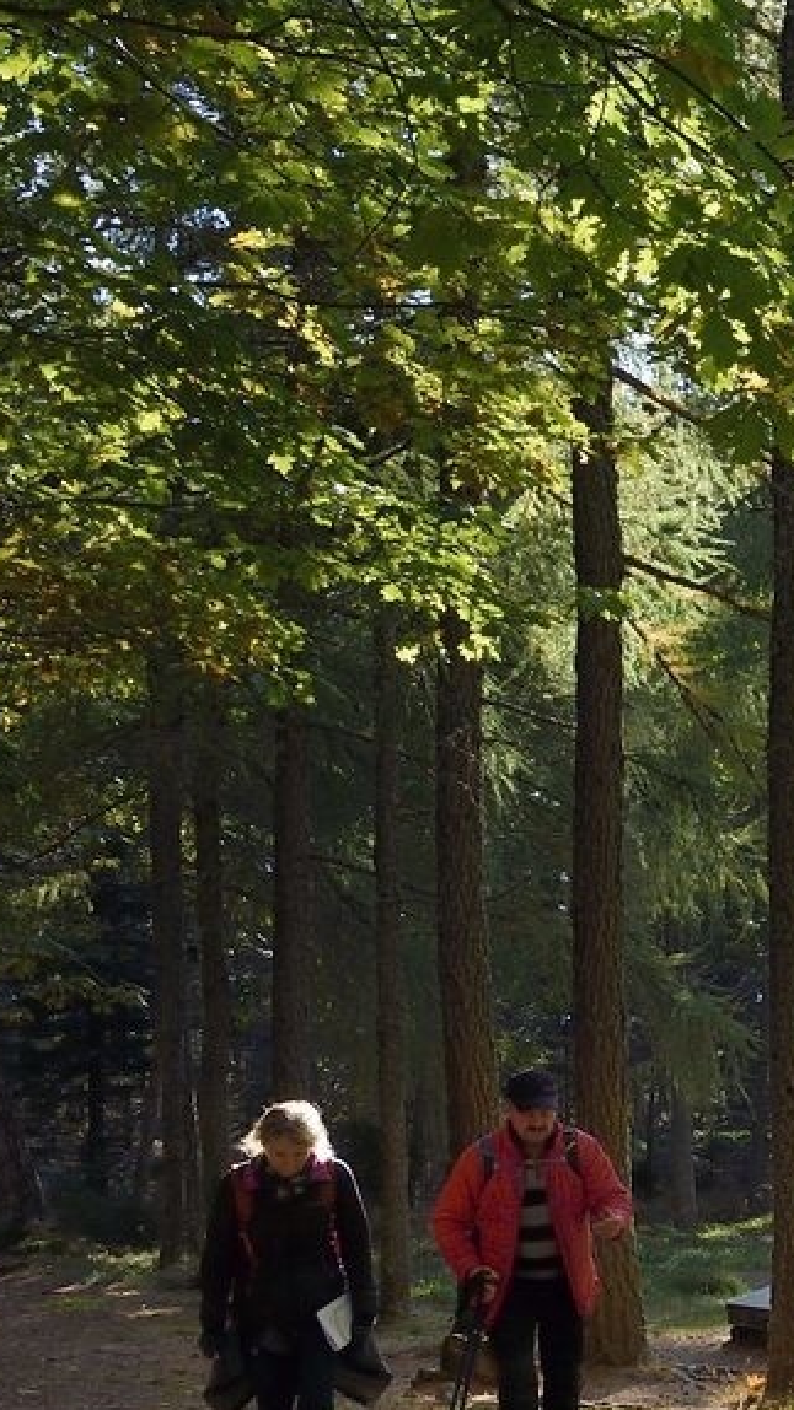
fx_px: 2619
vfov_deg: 29.9
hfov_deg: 13.1
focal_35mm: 70
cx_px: 1890
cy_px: 974
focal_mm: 24
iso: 800
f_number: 7.1
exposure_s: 1/500
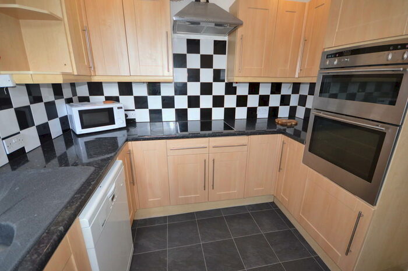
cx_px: 204
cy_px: 136
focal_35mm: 15
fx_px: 170
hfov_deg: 100.4
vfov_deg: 77.3
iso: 900
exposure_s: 1/60
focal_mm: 10
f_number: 4
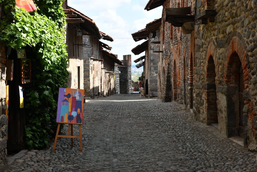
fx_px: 500
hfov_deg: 28.8
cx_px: 128
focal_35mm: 70
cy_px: 86
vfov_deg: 19.5
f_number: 11
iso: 800
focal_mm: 70
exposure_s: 1/500
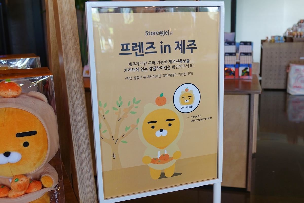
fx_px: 321
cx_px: 152
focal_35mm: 38
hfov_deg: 50.7
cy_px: 102
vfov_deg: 35.1
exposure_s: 1/40
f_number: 2.8
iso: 100
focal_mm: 13.94
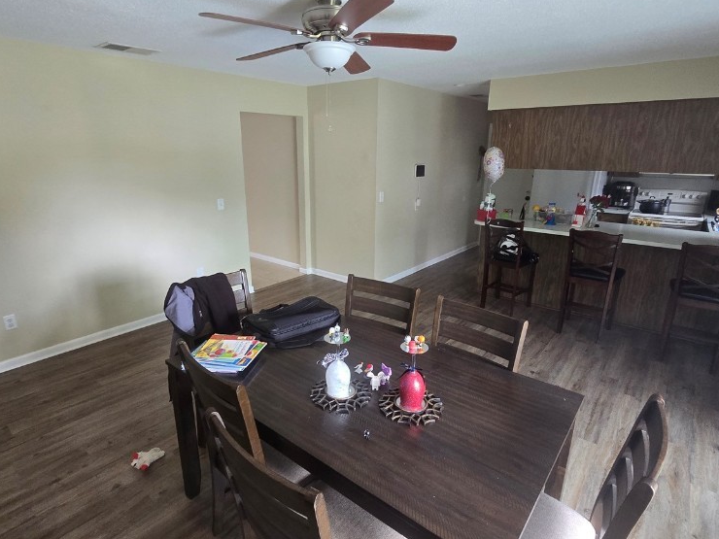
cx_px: 353
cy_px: 261
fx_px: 374
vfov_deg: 71.6
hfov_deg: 87.7
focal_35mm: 18
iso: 320
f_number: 2.2
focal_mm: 2.2
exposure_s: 1/60
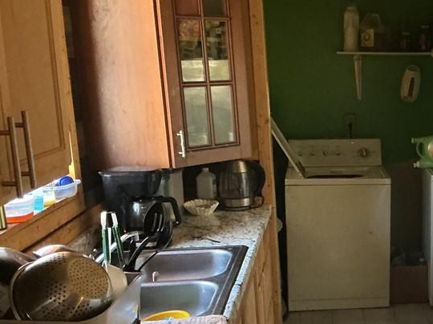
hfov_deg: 33.2
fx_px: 688
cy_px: 221
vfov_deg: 26.4
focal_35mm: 55
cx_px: 386
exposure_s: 1/40
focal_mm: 3
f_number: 1.8
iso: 250
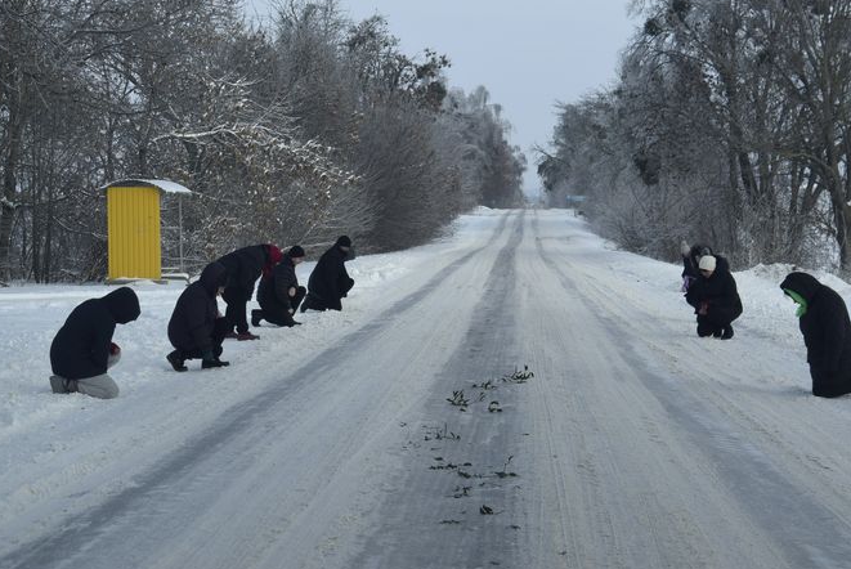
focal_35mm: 94
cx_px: 451
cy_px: 281
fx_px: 2214
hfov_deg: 21.8
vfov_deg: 14.6
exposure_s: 1/320
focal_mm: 55
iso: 200
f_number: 9
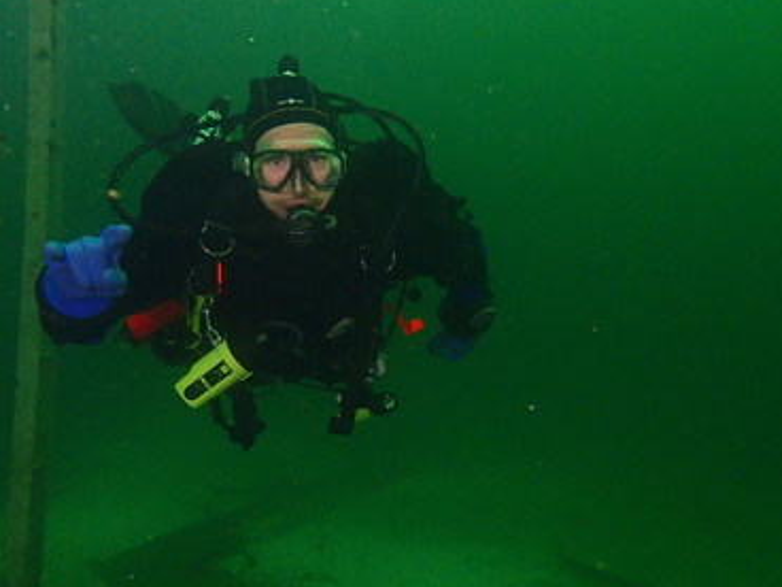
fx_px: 768
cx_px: 359
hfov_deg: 53.9
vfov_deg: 41.8
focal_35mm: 34
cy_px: 305
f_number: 2.8
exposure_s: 1/60
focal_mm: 4.5
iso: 640
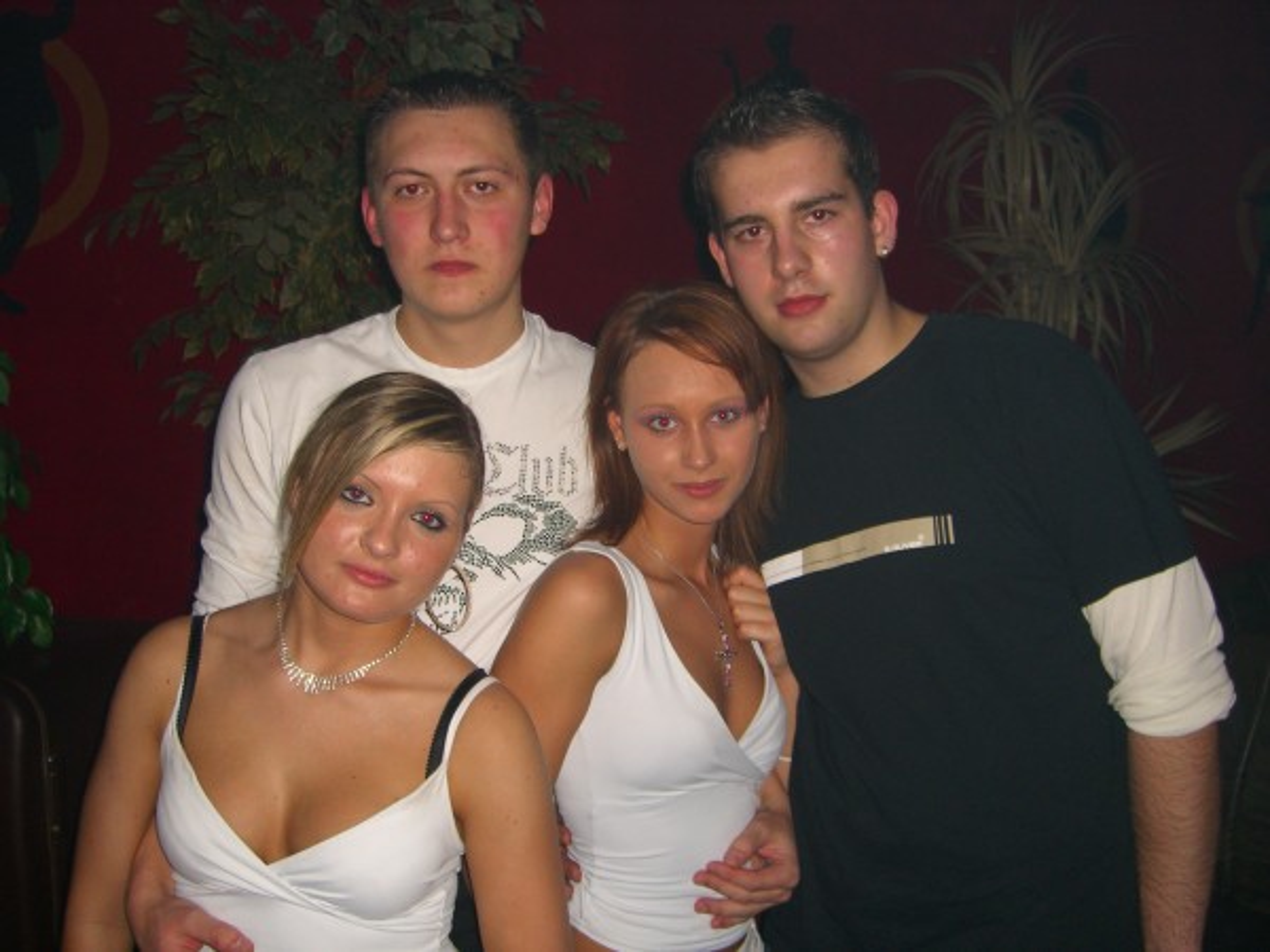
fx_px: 1394
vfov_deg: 37.7
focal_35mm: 38
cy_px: 476
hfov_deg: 49.0
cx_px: 635
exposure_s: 1/60
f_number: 2.8
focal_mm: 7.9
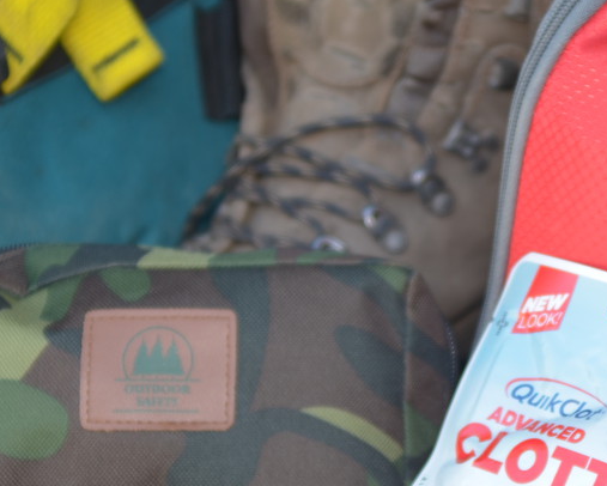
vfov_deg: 8.4
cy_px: 314
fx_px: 3307
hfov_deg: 10.4
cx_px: 527
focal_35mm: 184
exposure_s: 1/80
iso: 100
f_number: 4.5
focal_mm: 50
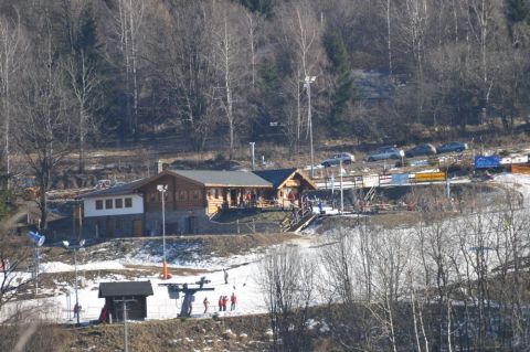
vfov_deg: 3.0
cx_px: 265
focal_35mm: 450
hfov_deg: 4.6
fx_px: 6618
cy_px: 176
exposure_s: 1/500
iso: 200
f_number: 5.6
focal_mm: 300
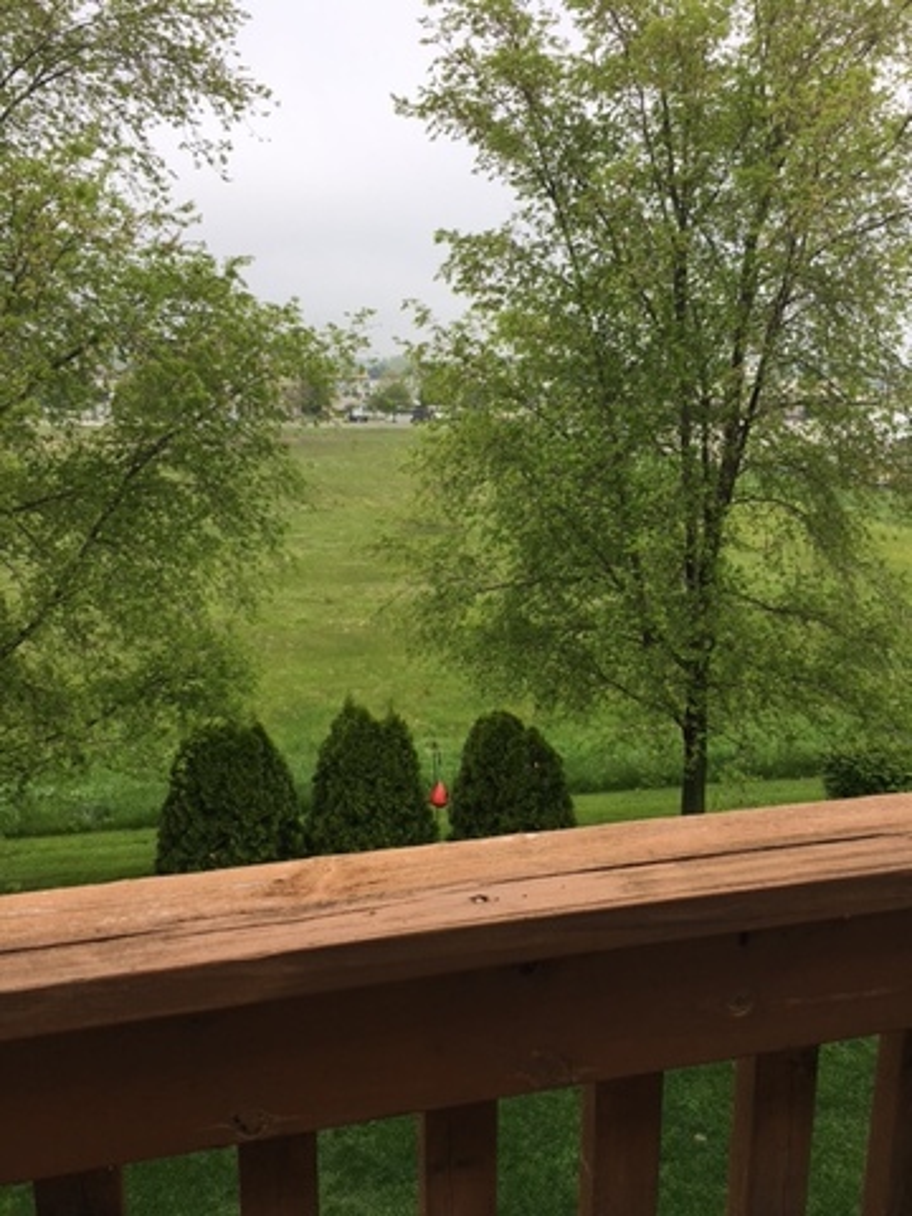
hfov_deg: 48.2
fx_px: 1019
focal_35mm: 29
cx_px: 456
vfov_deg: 61.7
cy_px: 608
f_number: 2.2
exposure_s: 1/541
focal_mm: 4.15
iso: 25
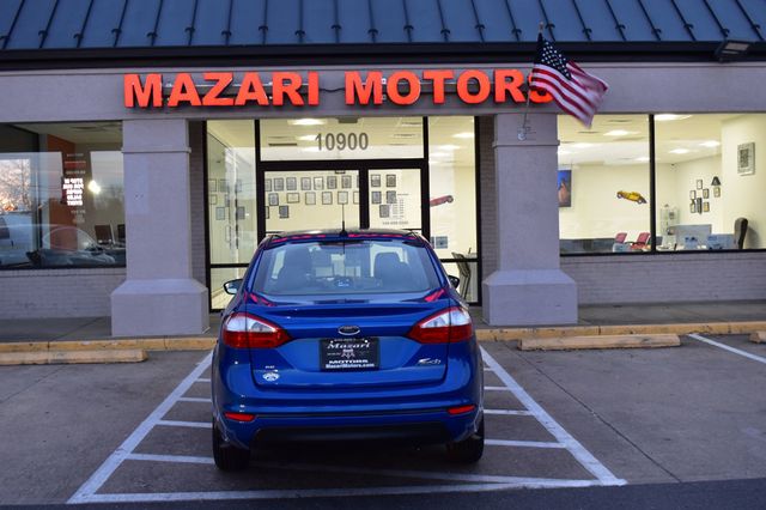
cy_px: 255
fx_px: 861
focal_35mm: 40
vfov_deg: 33.0
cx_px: 383
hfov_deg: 47.9
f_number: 6.3
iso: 400
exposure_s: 1/20
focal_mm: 27
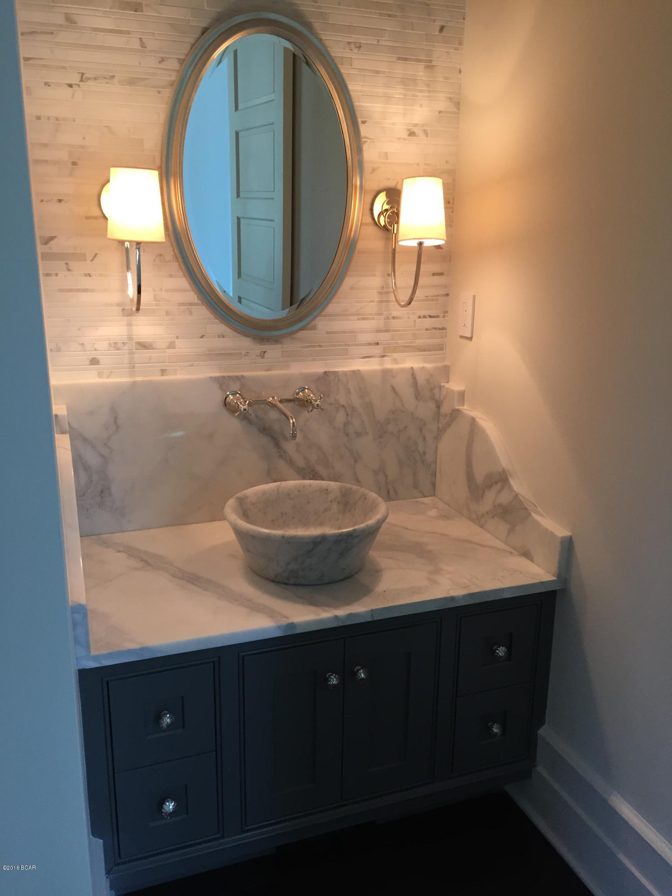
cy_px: 448
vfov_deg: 61.7
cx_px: 336
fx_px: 751
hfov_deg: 48.2
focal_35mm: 29
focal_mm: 4.15
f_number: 2.2
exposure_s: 1/30
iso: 50
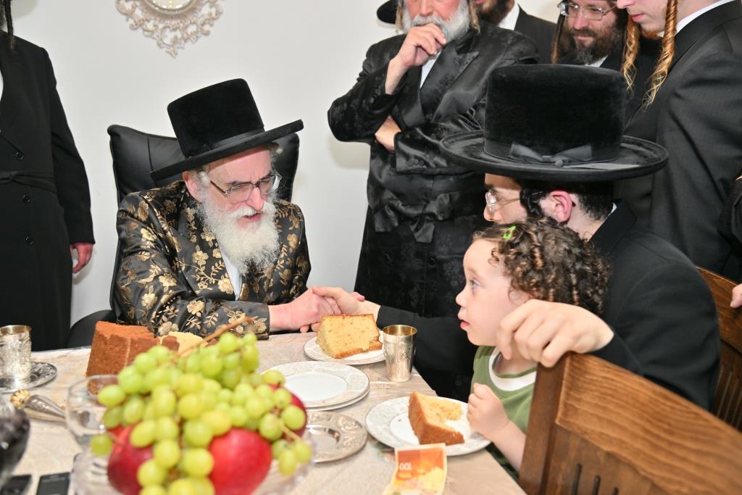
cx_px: 371
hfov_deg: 54.4
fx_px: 721
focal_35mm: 35
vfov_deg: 37.9
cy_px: 248
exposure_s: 1/200
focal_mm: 35
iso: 320
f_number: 4
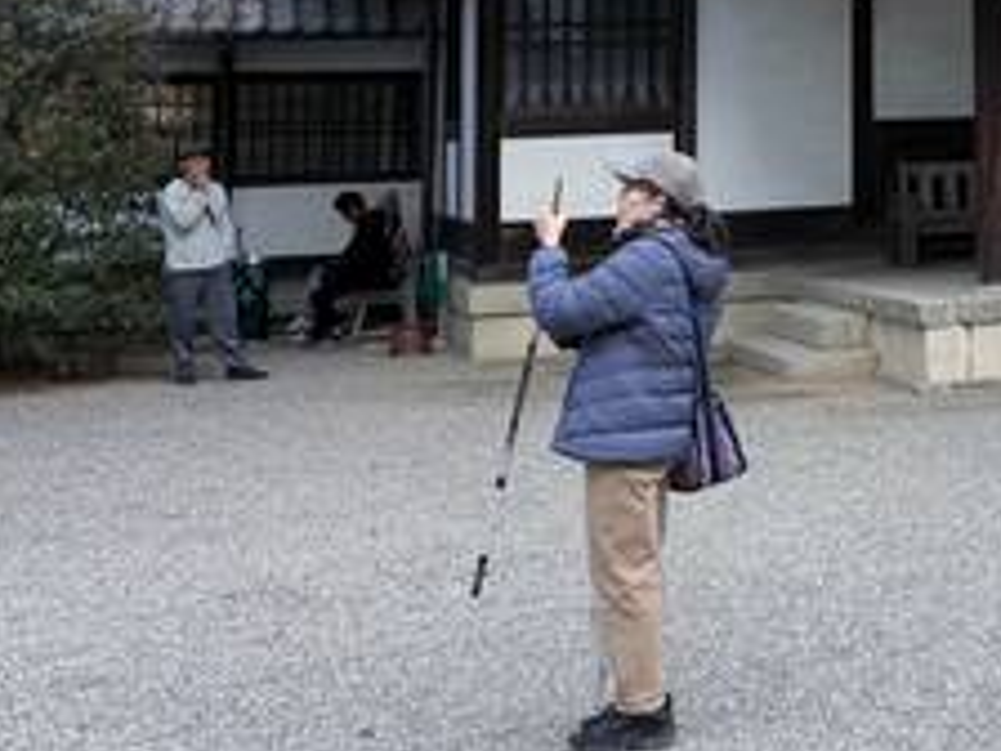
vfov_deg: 18.4
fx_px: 2227
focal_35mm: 77
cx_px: 1341
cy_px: -67
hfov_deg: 22.4
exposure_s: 1/1410
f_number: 1.78
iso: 100
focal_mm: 6.76
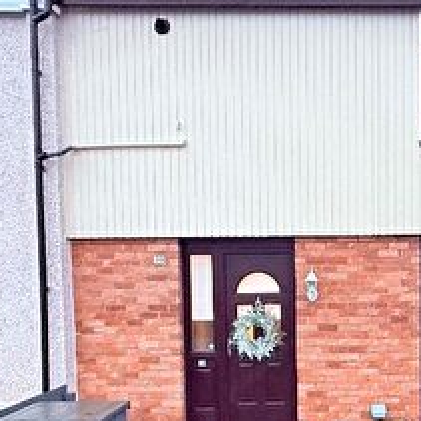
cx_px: 363
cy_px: 300
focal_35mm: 41
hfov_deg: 38.6
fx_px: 564
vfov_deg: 40.1
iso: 400
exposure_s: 1/60
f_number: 2.2
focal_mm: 2.22
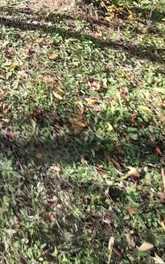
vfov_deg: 34.6
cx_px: -63
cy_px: -72
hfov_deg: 25.3
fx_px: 302
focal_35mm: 42
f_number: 2.2
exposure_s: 1/176
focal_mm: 1.42
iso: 40
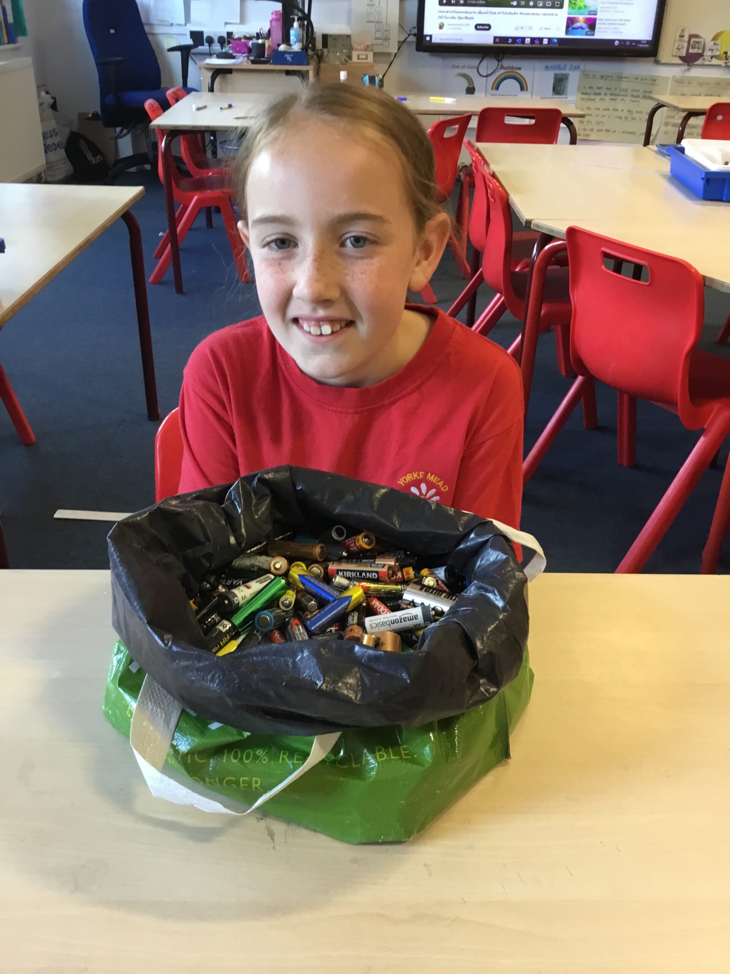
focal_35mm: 31
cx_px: 365
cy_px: 487
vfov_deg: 58.4
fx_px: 872
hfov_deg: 45.4
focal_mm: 3.3
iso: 80
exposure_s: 1/33
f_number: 2.4
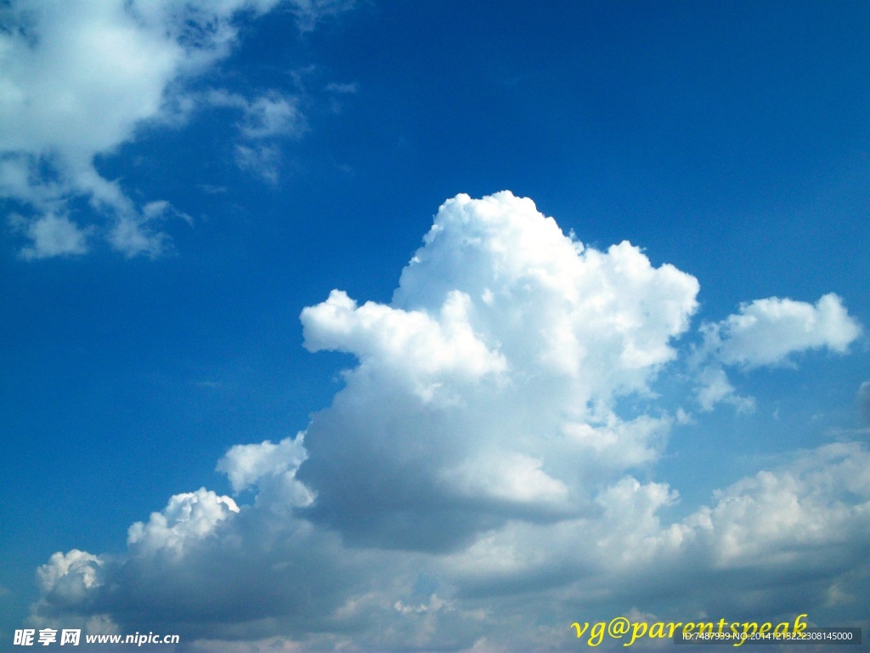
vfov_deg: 32.9
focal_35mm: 44
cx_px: 435
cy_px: 326
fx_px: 1106
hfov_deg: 42.9
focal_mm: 7.8
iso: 80
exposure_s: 1/250
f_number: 11.3
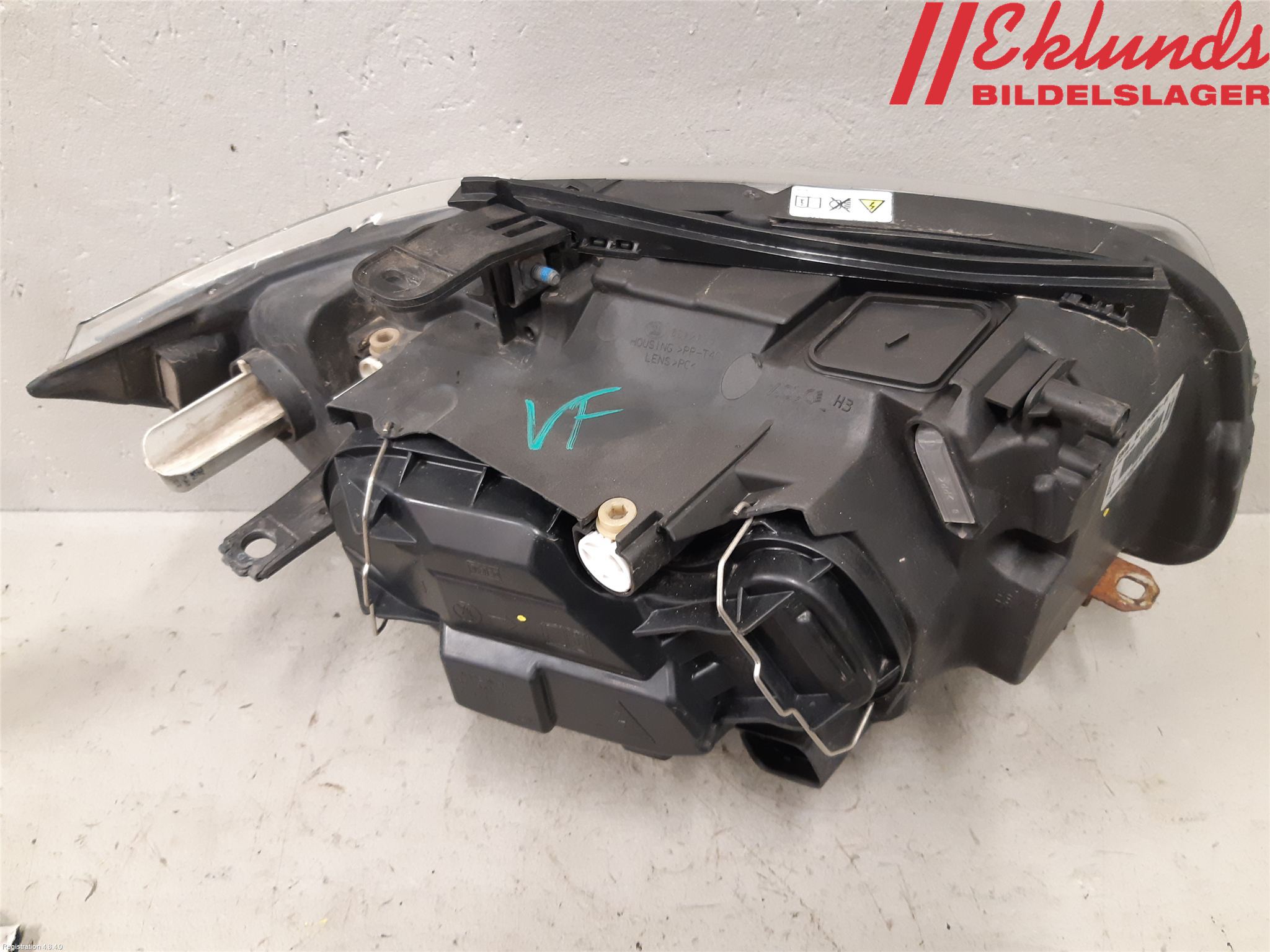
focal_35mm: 26
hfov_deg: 67.3
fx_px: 954
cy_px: 476
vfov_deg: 53.1
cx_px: 635
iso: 200
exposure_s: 1/33
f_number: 1.7
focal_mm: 3.93
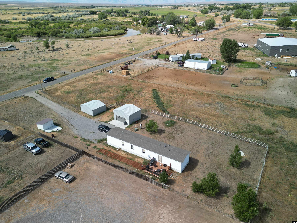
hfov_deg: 69.4
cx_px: 155
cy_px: 108
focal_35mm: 25
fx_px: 215
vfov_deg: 54.9
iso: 110
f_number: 1.7
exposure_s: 1/1000
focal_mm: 6.72
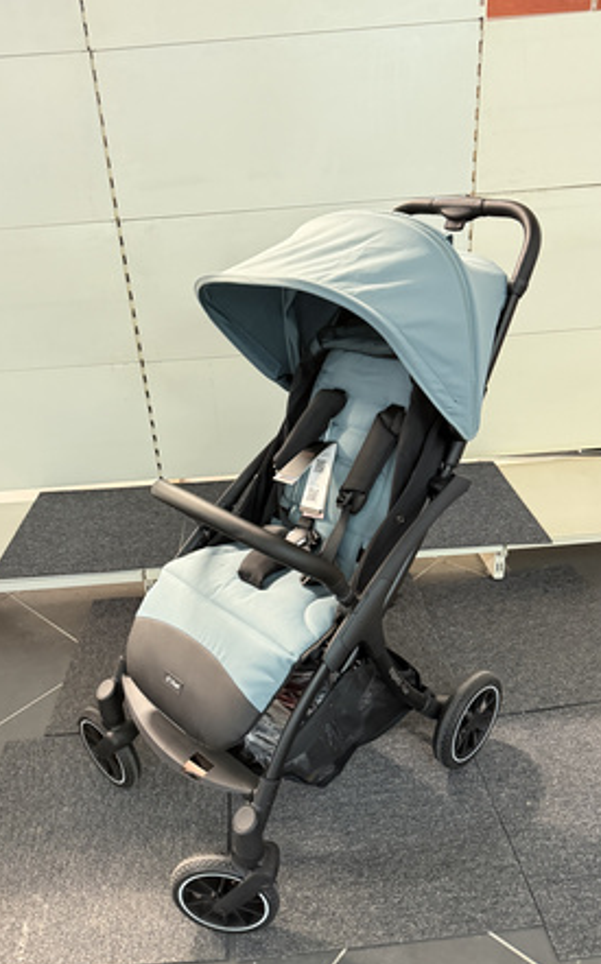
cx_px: 269
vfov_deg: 70.4
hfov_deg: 47.5
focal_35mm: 26
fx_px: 682
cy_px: 487
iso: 1000
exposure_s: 1/33
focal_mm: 6.76
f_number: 1.78
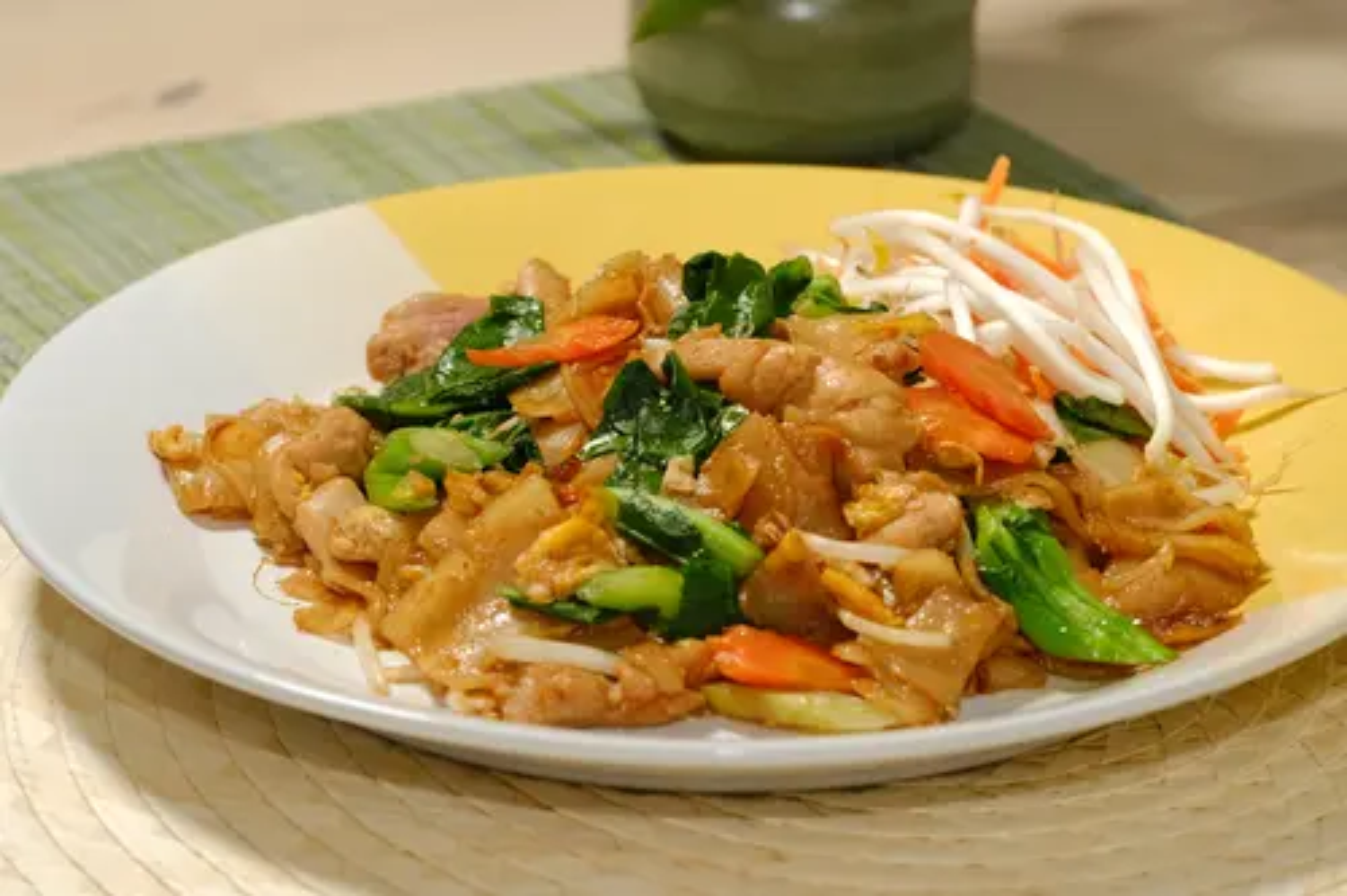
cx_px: 674
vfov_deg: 11.4
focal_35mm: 120
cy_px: 448
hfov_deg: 17.1
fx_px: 4488
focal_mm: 80
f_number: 8
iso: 2500
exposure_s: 1/120
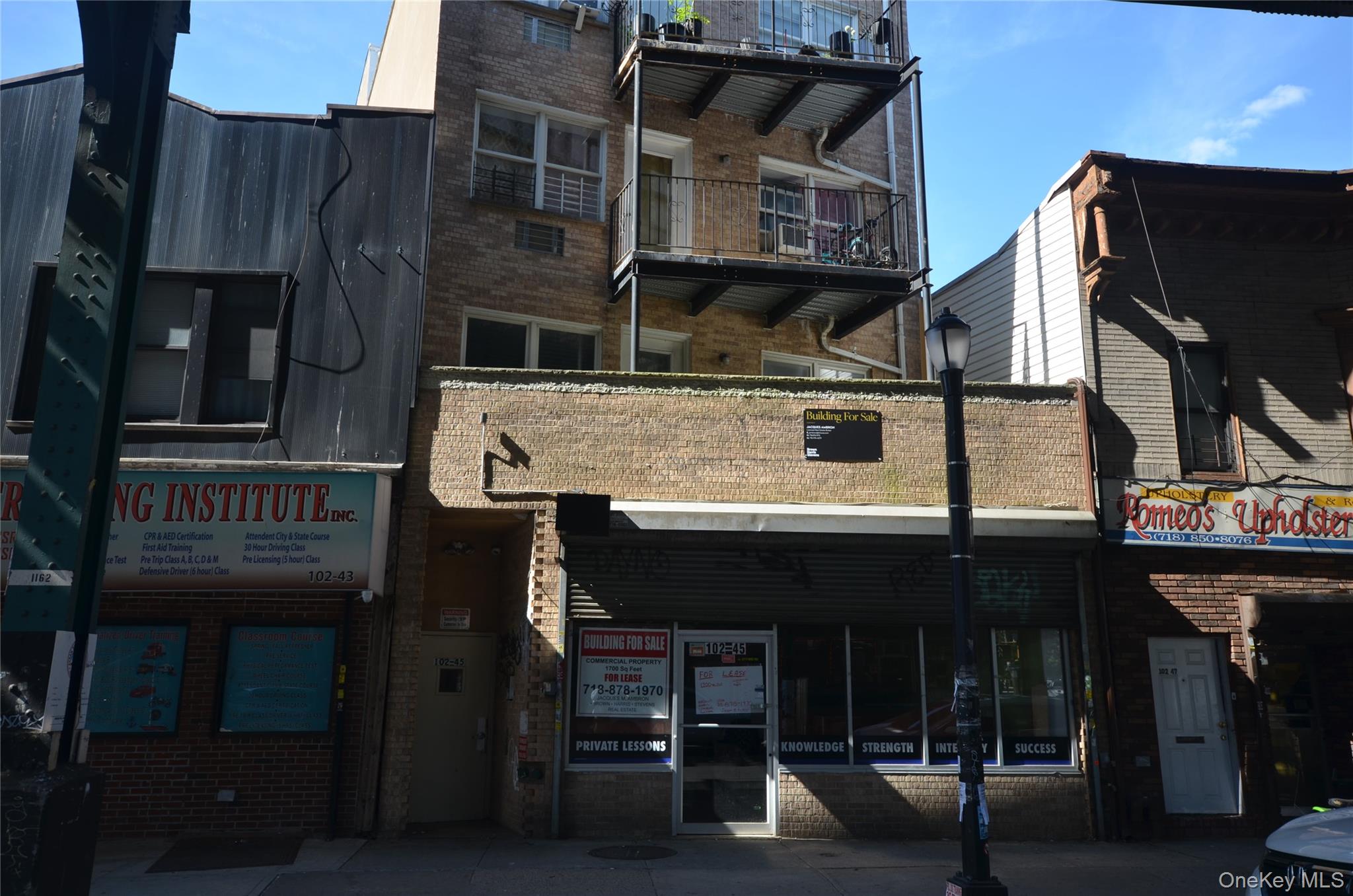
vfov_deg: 47.7
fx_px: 1013
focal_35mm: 27
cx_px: 676
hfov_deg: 67.5
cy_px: 448
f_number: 5.3
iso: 125
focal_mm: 18
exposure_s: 1/180
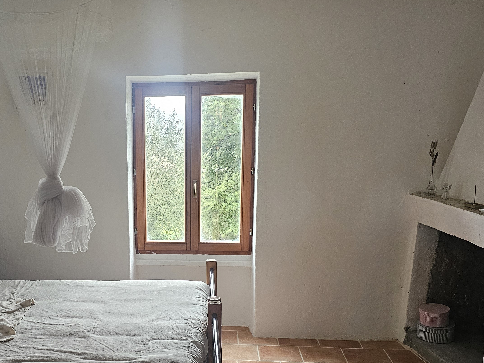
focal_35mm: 43
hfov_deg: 42.9
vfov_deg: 33.3
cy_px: 242
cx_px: 141
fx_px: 601
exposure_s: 1/240
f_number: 1.7
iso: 640
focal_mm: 6.3
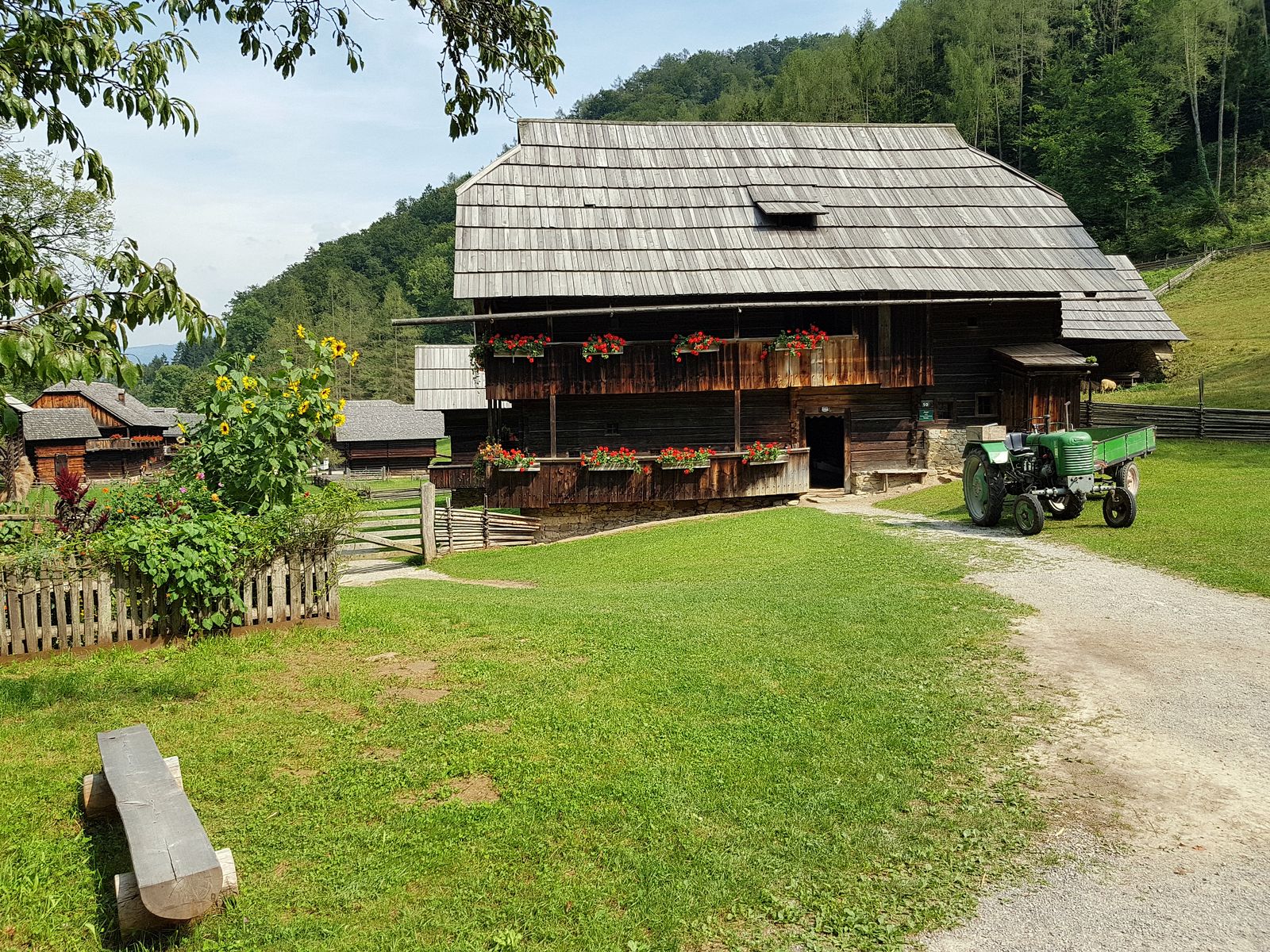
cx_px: 635
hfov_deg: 67.3
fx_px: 954
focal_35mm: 26
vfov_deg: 53.1
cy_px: 476
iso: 50
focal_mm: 4.2
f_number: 1.7
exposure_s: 1/1564
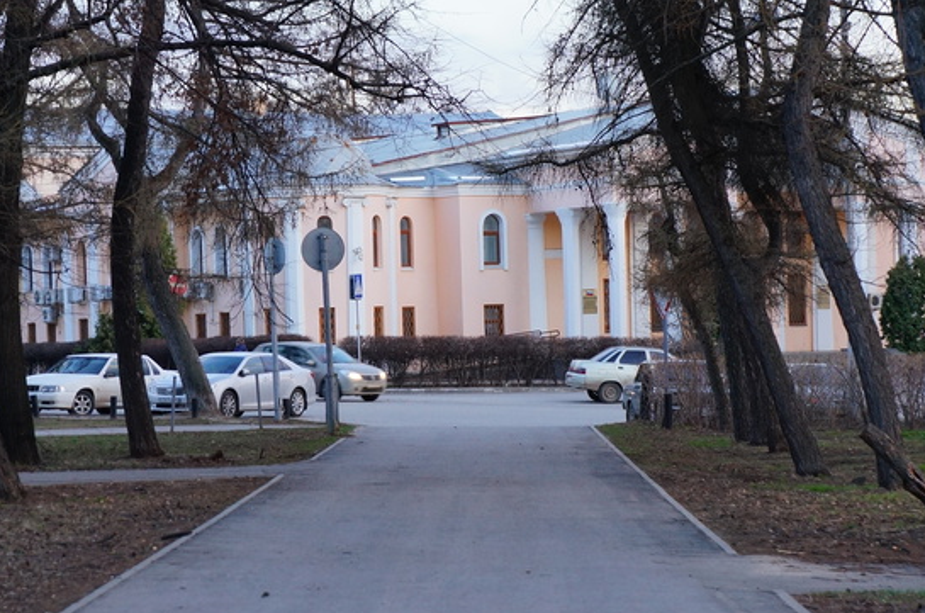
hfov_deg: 15.9
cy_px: 273
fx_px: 3302
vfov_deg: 10.6
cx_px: 487
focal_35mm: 129
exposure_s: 1/100
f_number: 5.6
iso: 400
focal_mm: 55
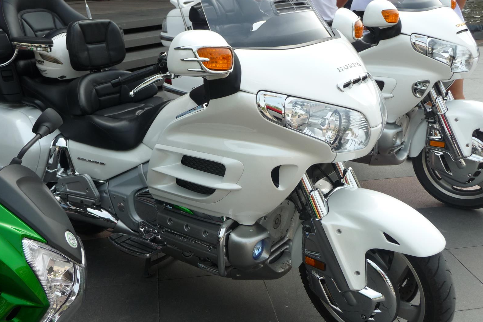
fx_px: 537
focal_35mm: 40
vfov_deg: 33.4
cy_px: 166
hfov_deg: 48.5
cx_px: 241
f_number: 3.8
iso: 100
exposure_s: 1/200
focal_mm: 6.3
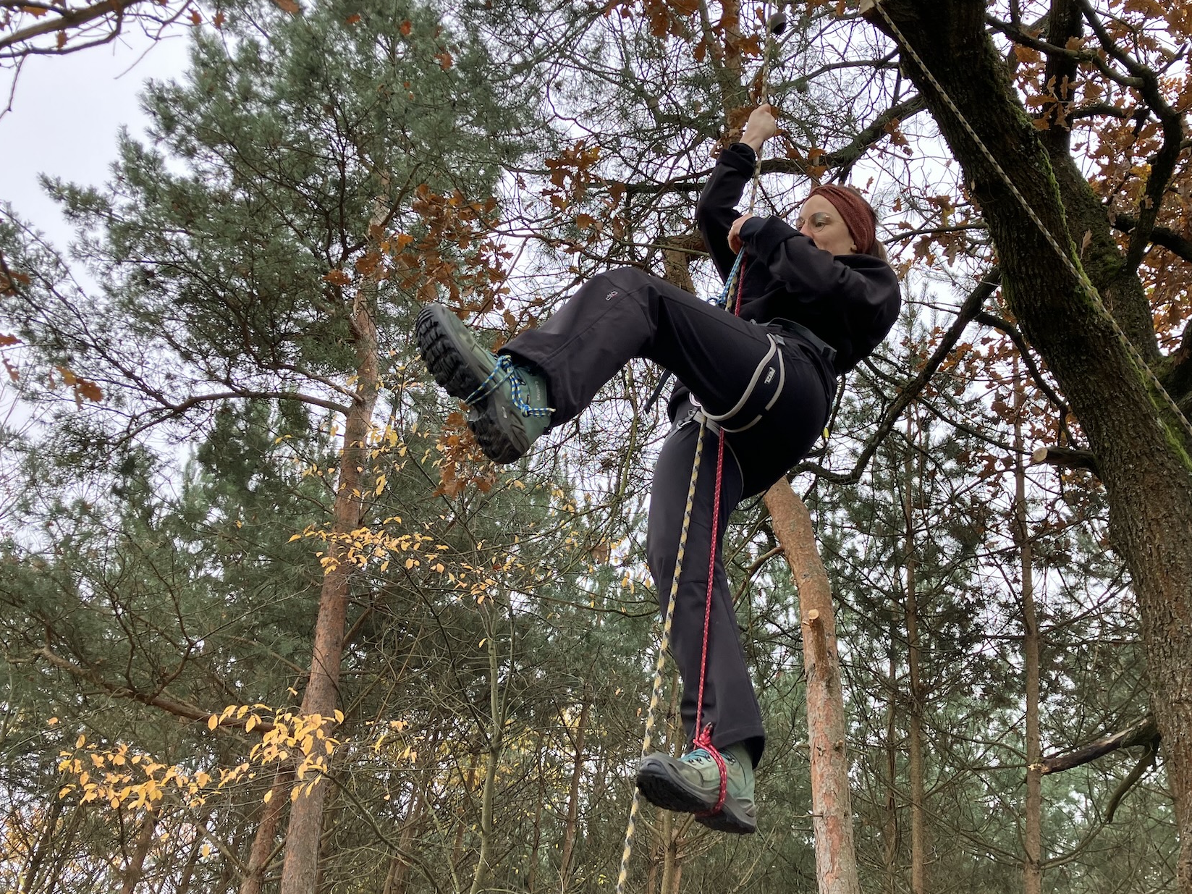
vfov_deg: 41.7
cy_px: 495
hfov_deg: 53.9
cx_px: 653
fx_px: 1171
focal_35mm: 34
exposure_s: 1/121
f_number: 1.8
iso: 32
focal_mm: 3.99
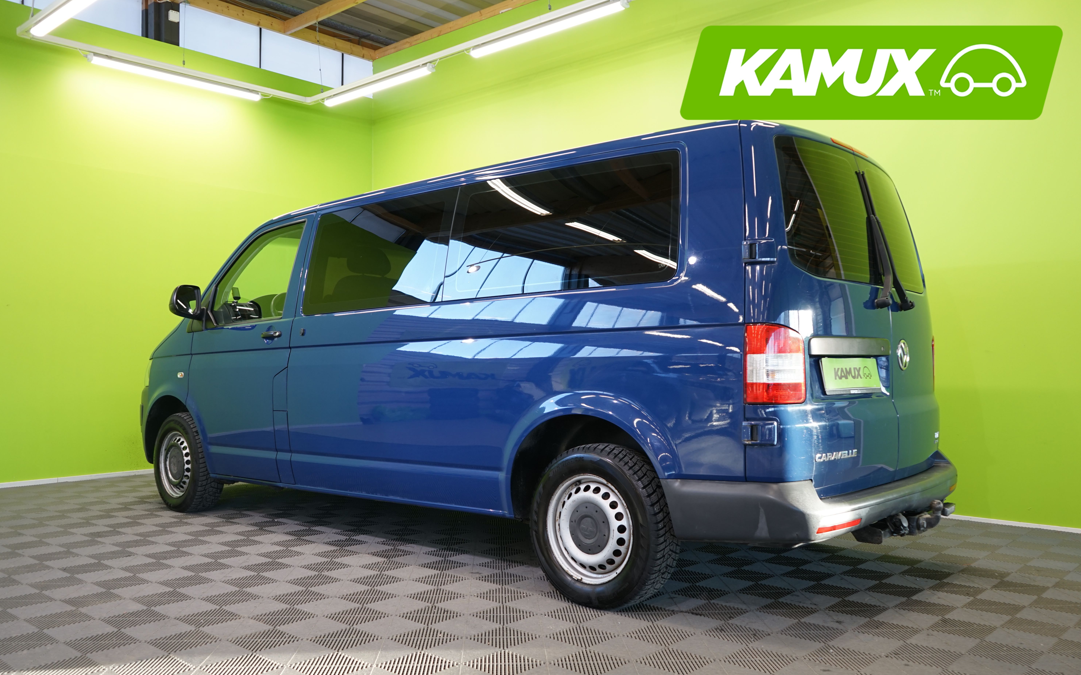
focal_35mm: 30
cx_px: 542
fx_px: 884
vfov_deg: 41.8
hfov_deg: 62.9
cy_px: 356
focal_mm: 29
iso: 500
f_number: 5
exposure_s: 1/30
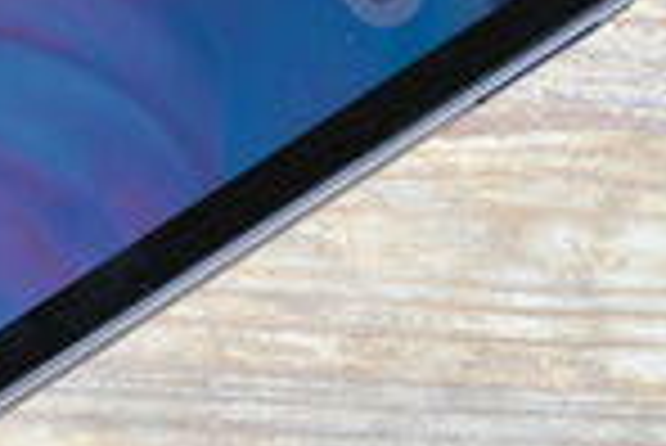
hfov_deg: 8.7
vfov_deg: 6.0
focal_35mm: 230
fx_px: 4260
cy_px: 83
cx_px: -396
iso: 100
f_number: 5.6
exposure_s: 1/125
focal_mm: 37
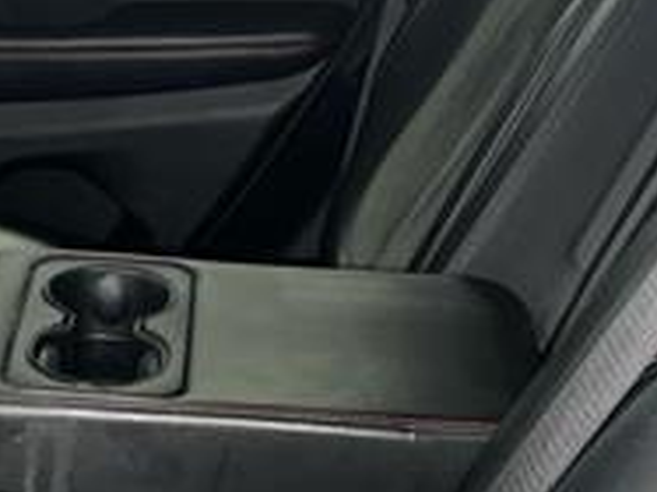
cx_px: -7
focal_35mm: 89
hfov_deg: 21.2
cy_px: 471
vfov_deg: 16.3
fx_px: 1688
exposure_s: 1/4
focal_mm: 5.7
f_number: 1.5
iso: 125
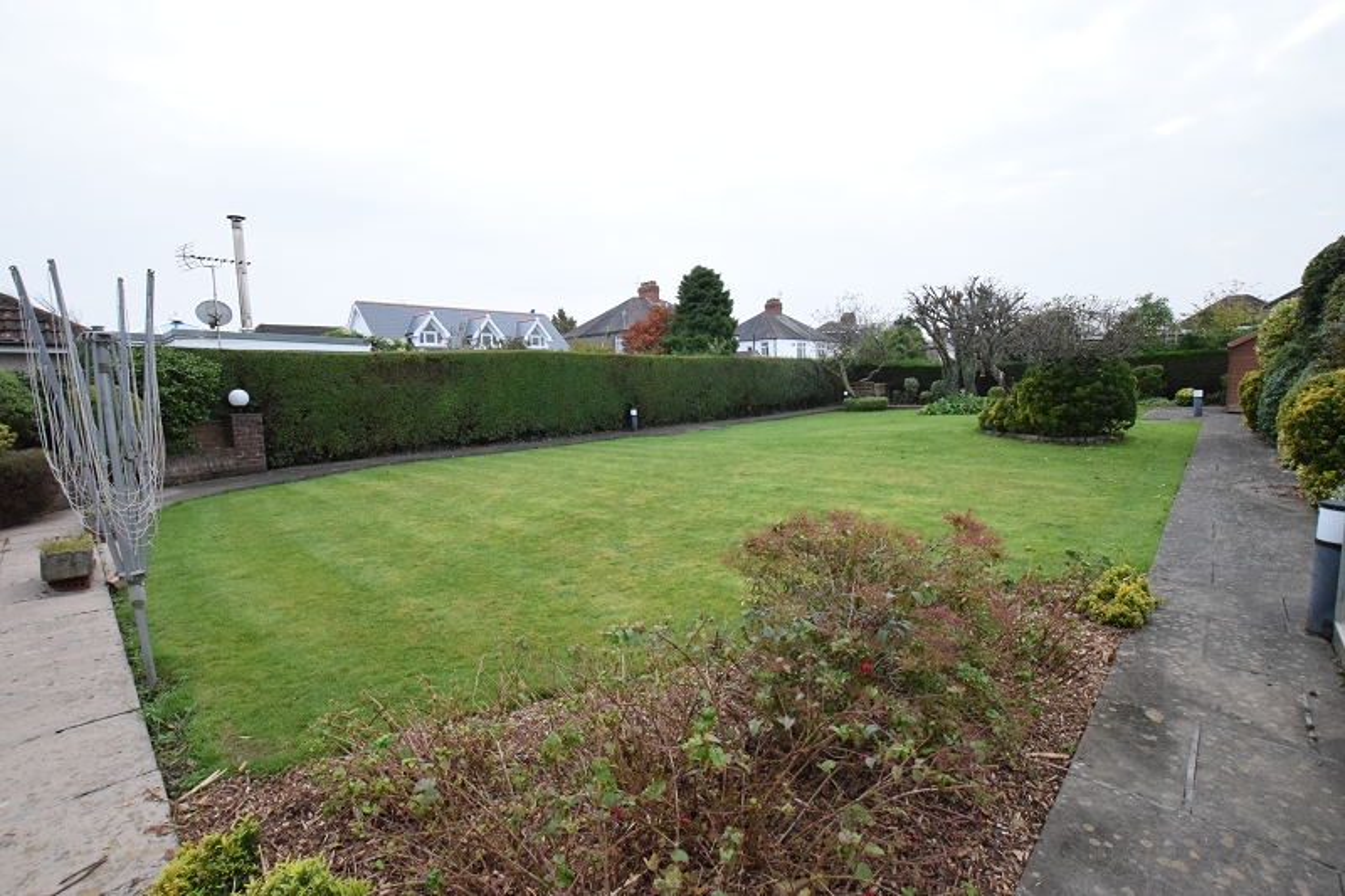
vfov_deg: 77.3
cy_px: 448
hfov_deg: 100.4
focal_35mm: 15
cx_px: 672
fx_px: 560
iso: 6400
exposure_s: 1/640
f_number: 13
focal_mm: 10
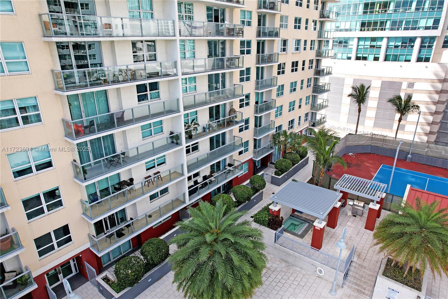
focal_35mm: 22
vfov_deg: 57.2
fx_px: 274
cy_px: 150
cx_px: 224
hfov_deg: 78.6
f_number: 2.8
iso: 100
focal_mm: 8.38
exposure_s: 1/320
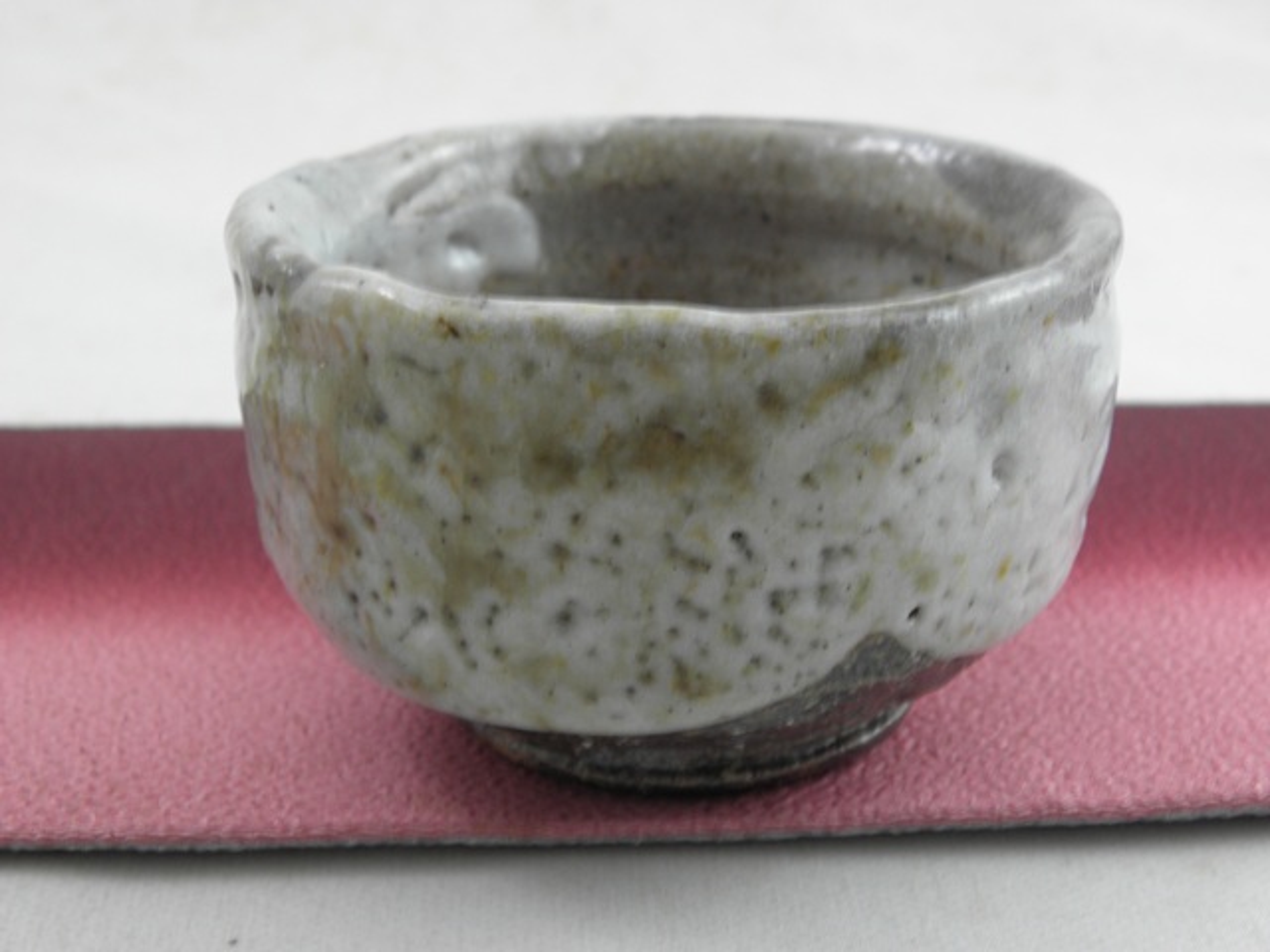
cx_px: 635
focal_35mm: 57
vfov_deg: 25.7
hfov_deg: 33.8
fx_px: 2091
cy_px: 476
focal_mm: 10.29
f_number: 3.6
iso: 125
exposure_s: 1/10
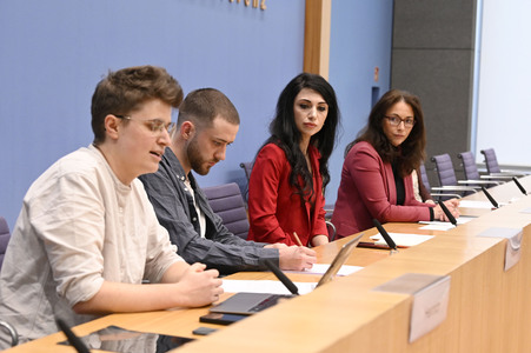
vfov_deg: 17.0
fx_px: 1179
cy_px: 176
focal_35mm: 80
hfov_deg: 25.4
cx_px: 266
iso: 4000
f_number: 5.6
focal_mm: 80
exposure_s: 1/500
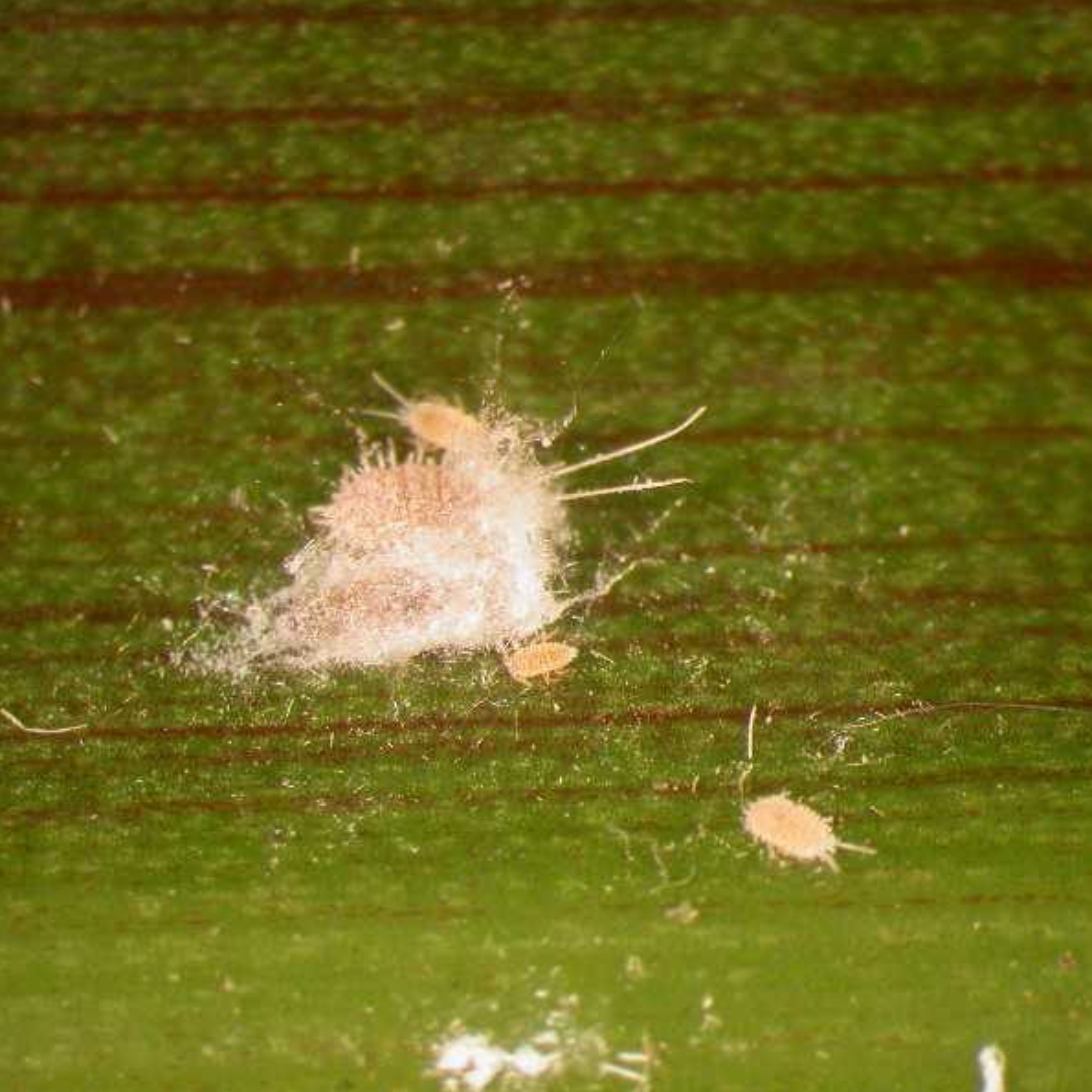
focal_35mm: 88
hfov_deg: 19.7
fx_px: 3141
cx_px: 496
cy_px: 545
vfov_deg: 19.7
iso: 100
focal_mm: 15.3
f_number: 3.4
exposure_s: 1/58.7
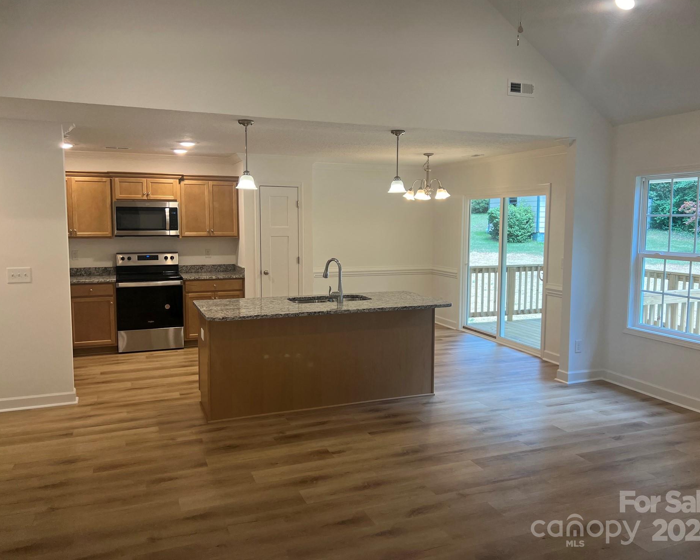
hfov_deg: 62.2
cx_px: 358
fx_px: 580
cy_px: 272
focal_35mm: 28
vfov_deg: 51.5
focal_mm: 5.7
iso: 64
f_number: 1.5
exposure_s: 1/120
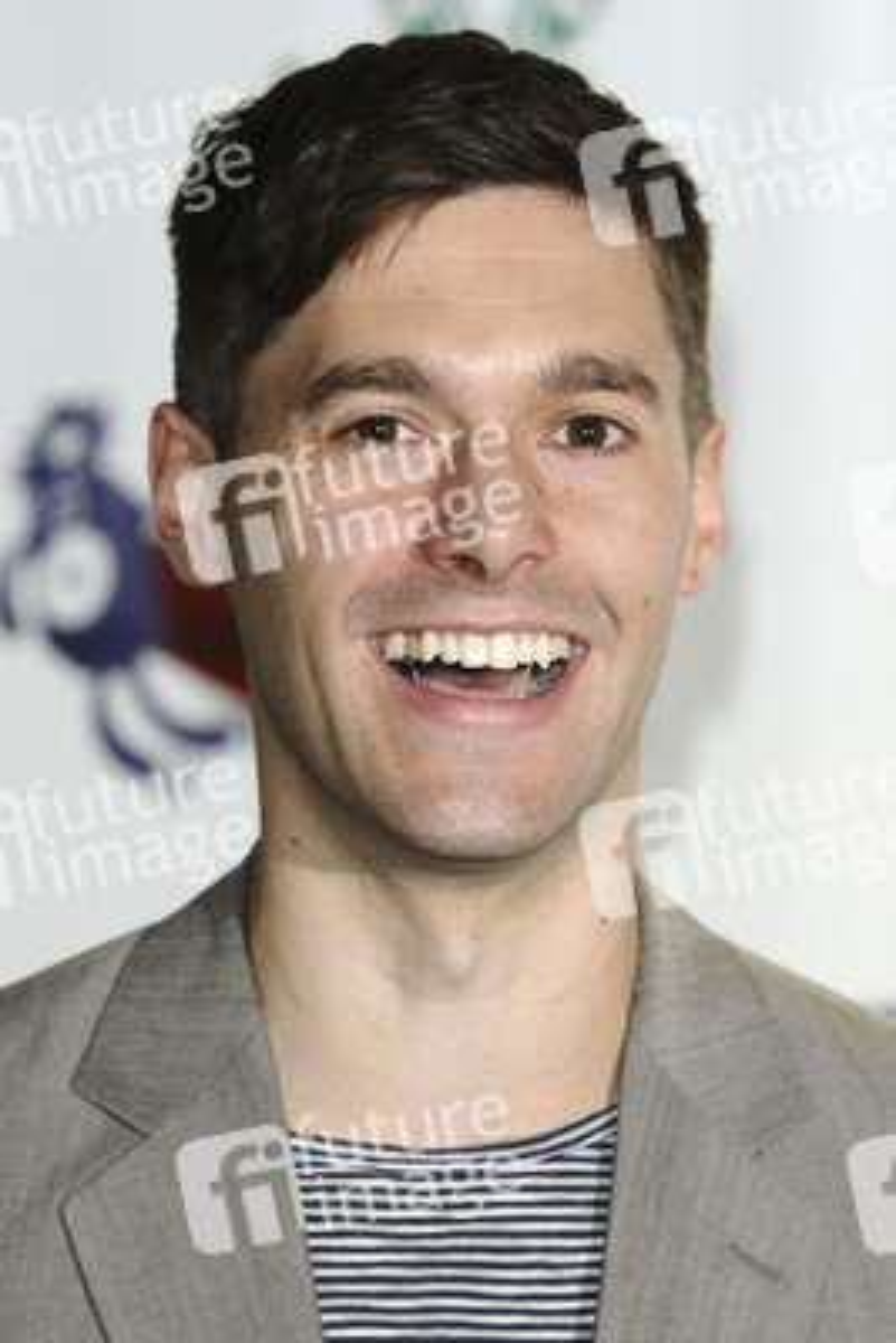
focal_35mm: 218
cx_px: 448
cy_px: 672
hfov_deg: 6.3
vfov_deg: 9.5
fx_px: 8112
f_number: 4.5
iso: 640
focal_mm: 145
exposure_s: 1/200
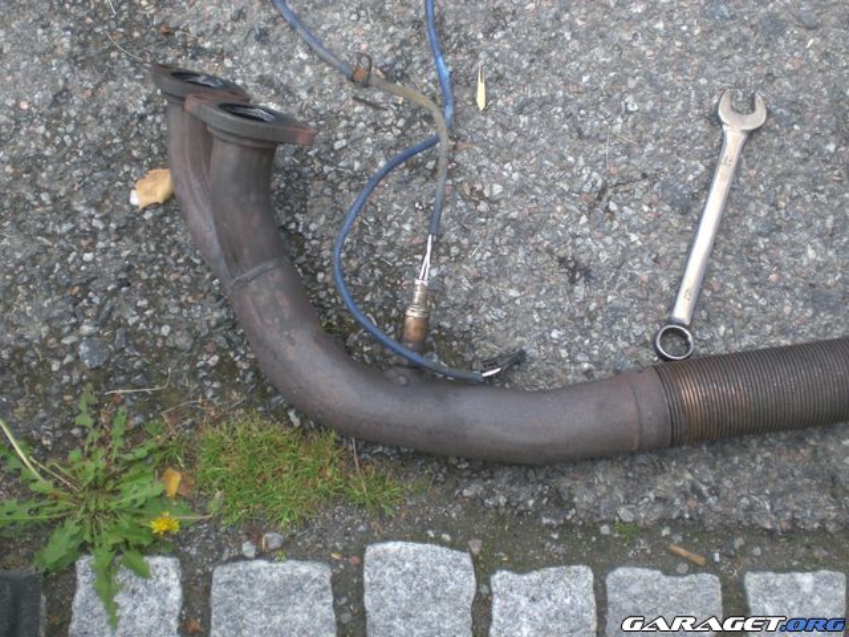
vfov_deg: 37.7
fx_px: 932
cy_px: 318
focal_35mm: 38
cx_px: 424
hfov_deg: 49.0
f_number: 3.1
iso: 100
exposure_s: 1/200
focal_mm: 6.3
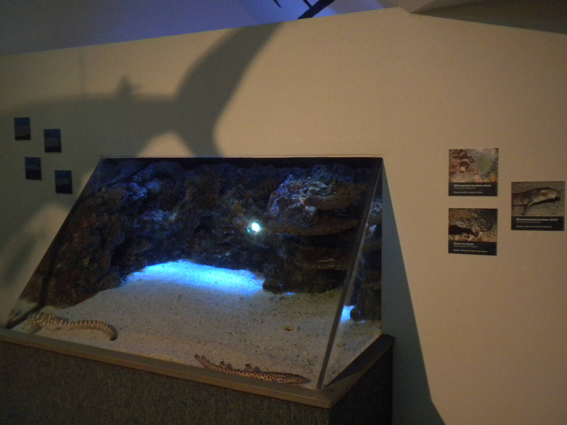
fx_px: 606
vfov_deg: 38.7
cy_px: 212
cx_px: 284
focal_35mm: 37
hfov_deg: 50.1
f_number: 3.5
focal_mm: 6.6
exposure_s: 1/16.5
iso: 400
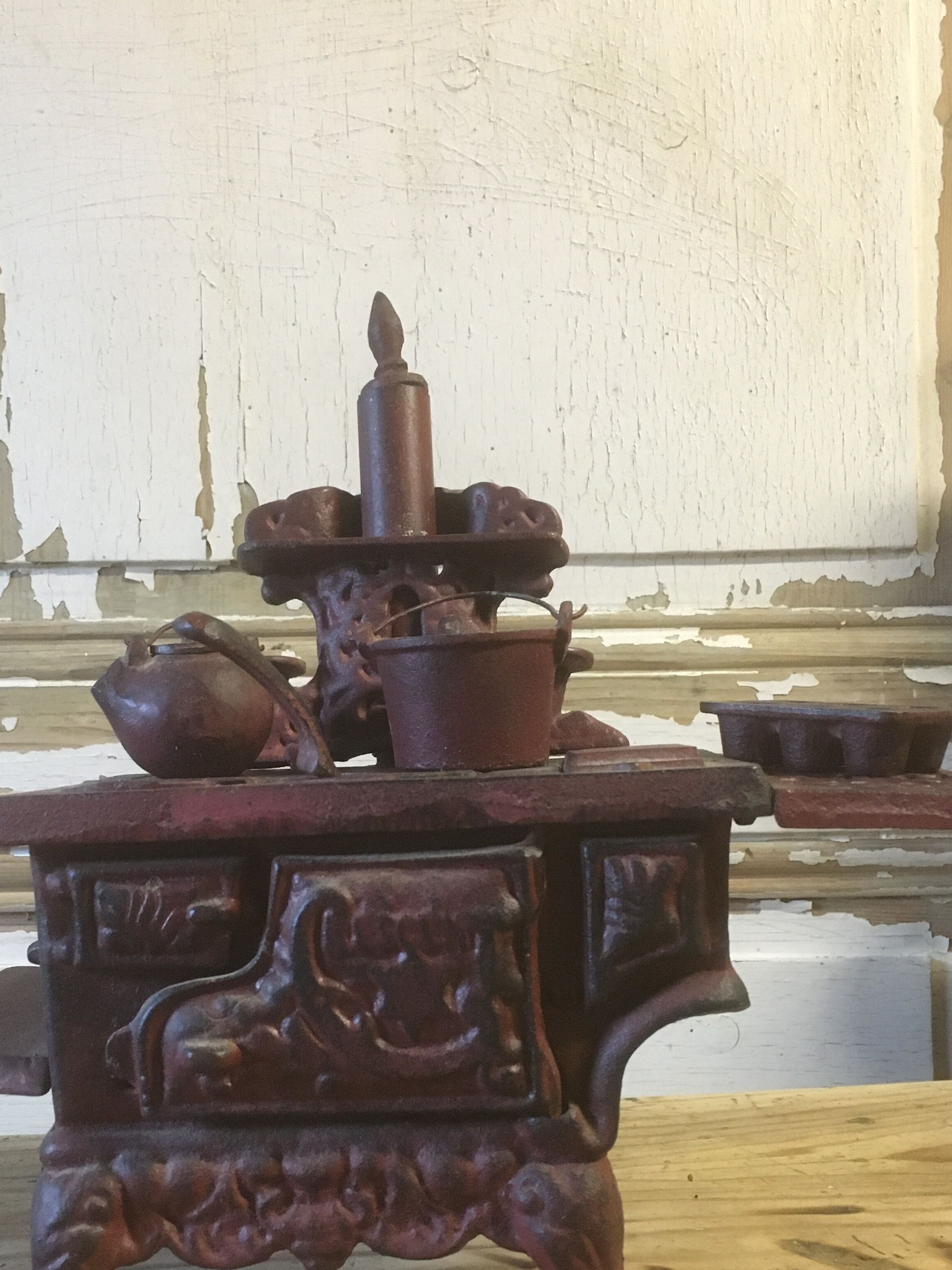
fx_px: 1393
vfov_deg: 48.4
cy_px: 814
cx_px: 431
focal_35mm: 38
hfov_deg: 37.7
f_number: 2.2
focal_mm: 4.15
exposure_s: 1/17
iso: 320
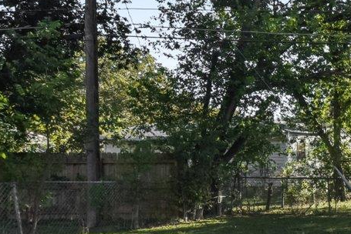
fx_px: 615
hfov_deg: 23.8
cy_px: 186
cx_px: 552
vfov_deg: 21.4
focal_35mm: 63
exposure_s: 1/800
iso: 400
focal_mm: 14
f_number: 8
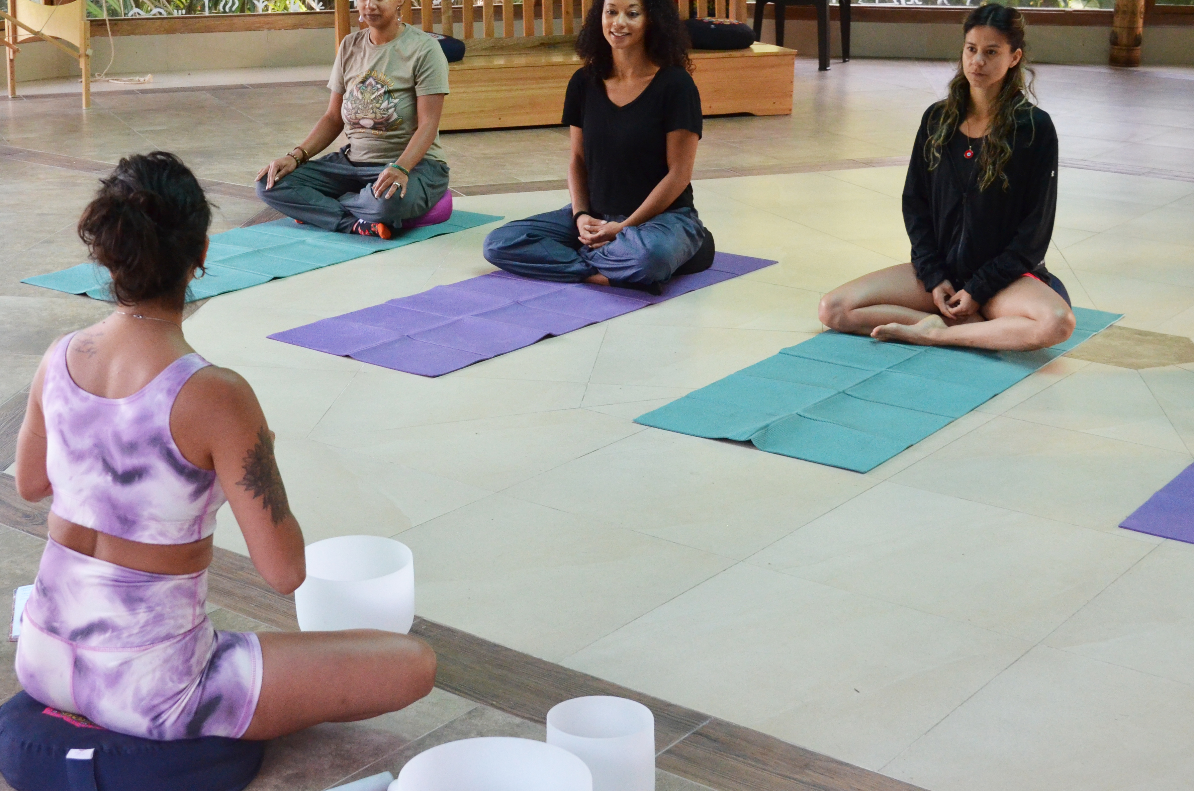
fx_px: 1920
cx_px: 427
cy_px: 271
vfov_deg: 23.2
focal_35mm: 58
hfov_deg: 34.3
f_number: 5.6
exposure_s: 1/125
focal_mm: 28
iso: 1600
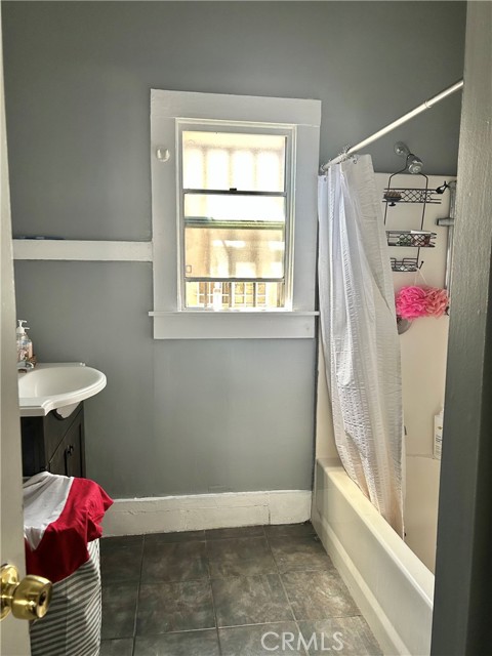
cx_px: 246
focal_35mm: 26
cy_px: 328
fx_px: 493
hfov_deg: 53.1
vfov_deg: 67.3
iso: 80
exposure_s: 1/121
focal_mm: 5.7
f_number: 1.5
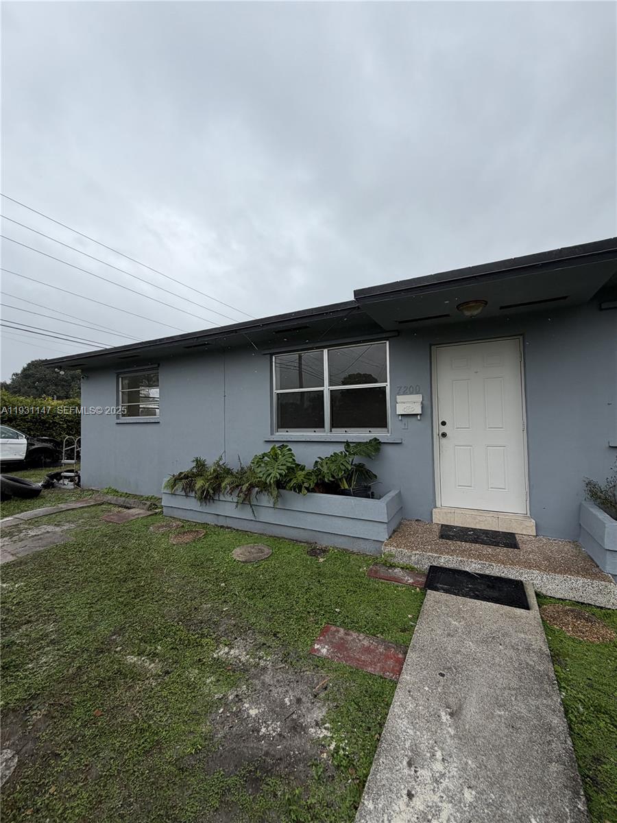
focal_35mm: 14
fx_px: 333
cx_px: 308
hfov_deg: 85.7
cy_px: 412
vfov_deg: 102.1
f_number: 2.2
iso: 40
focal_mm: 2.22
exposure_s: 1/613
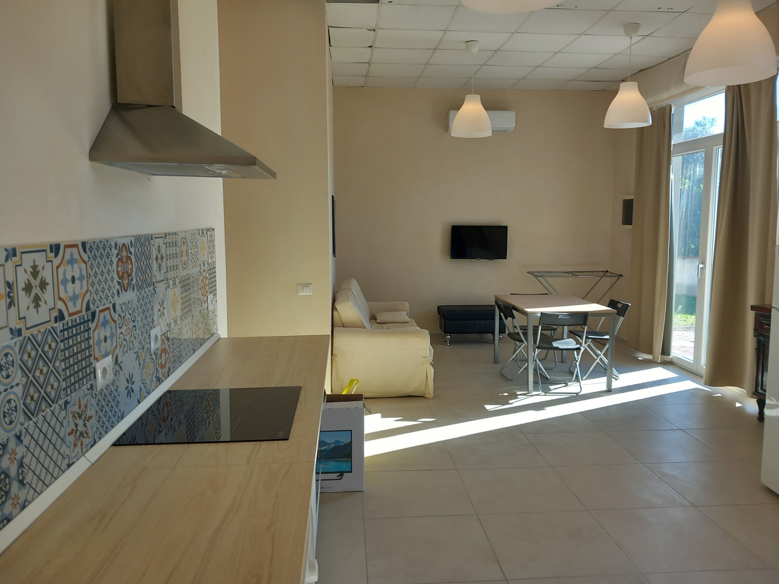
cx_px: 390
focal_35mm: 27
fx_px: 608
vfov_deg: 51.4
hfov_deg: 65.3
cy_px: 292
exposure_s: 1/50
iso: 20
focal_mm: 4
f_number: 1.8
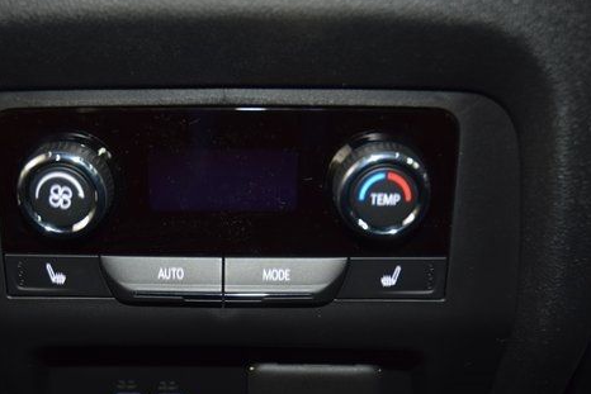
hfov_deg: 33.4
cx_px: 221
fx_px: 980
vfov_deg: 22.7
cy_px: 244
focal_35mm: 60
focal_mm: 29
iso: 640
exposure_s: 1/5
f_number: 3.8
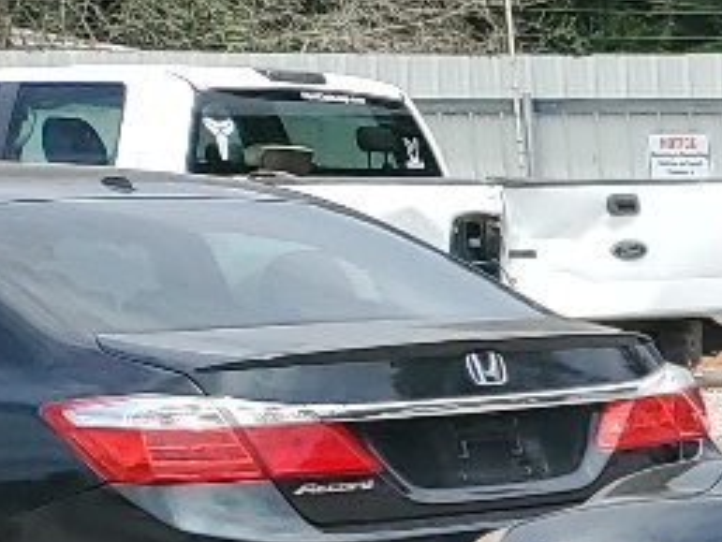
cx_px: 2188
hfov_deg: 9.5
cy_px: 1003
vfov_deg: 8.8
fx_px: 3380
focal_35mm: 162
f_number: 1.5
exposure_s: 1/2000
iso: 50
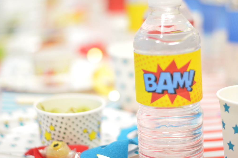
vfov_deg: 17.9
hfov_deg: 26.7
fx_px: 502
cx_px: 119
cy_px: 79
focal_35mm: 76
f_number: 1.8
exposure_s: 1/640
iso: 3200
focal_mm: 50
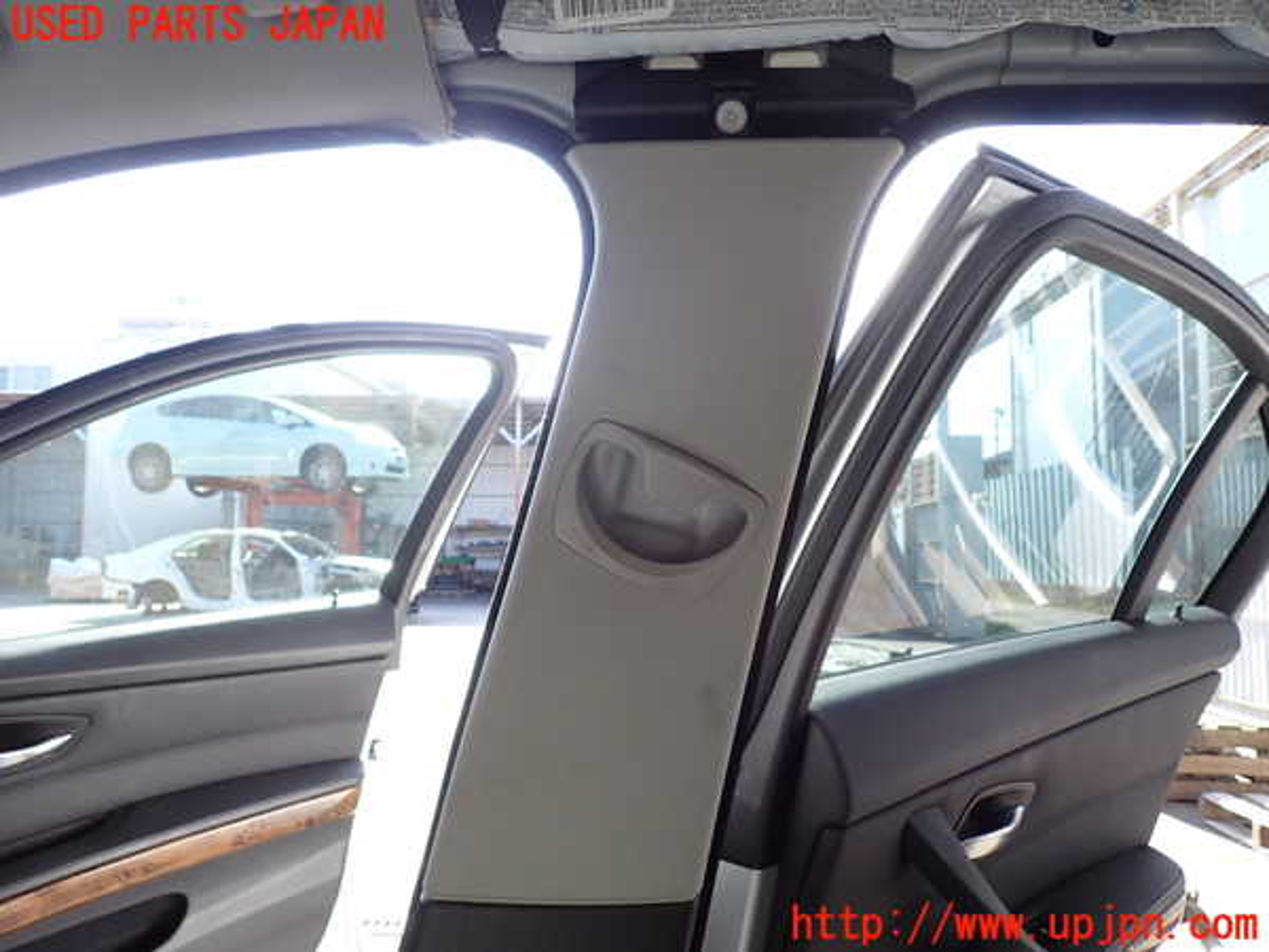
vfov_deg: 54.9
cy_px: 476
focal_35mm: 25
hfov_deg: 69.4
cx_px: 634
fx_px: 916
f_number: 2.8
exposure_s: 1/160
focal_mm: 4.5
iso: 100
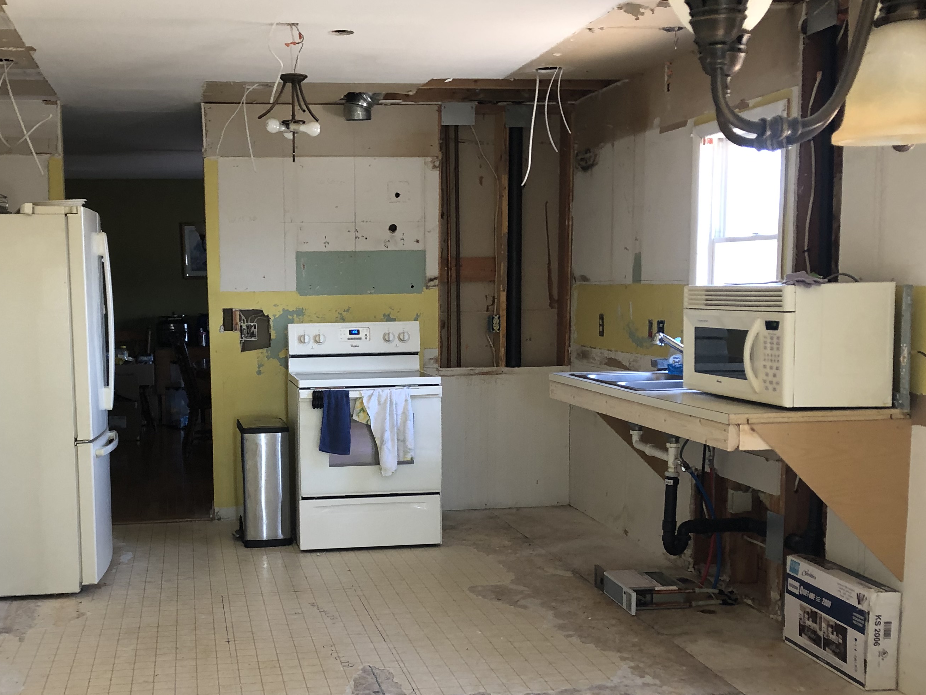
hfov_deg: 43.5
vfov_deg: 33.4
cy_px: 436
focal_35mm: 43
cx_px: 340
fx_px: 1150
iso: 40
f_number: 1.8
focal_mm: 3.99
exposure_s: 1/24
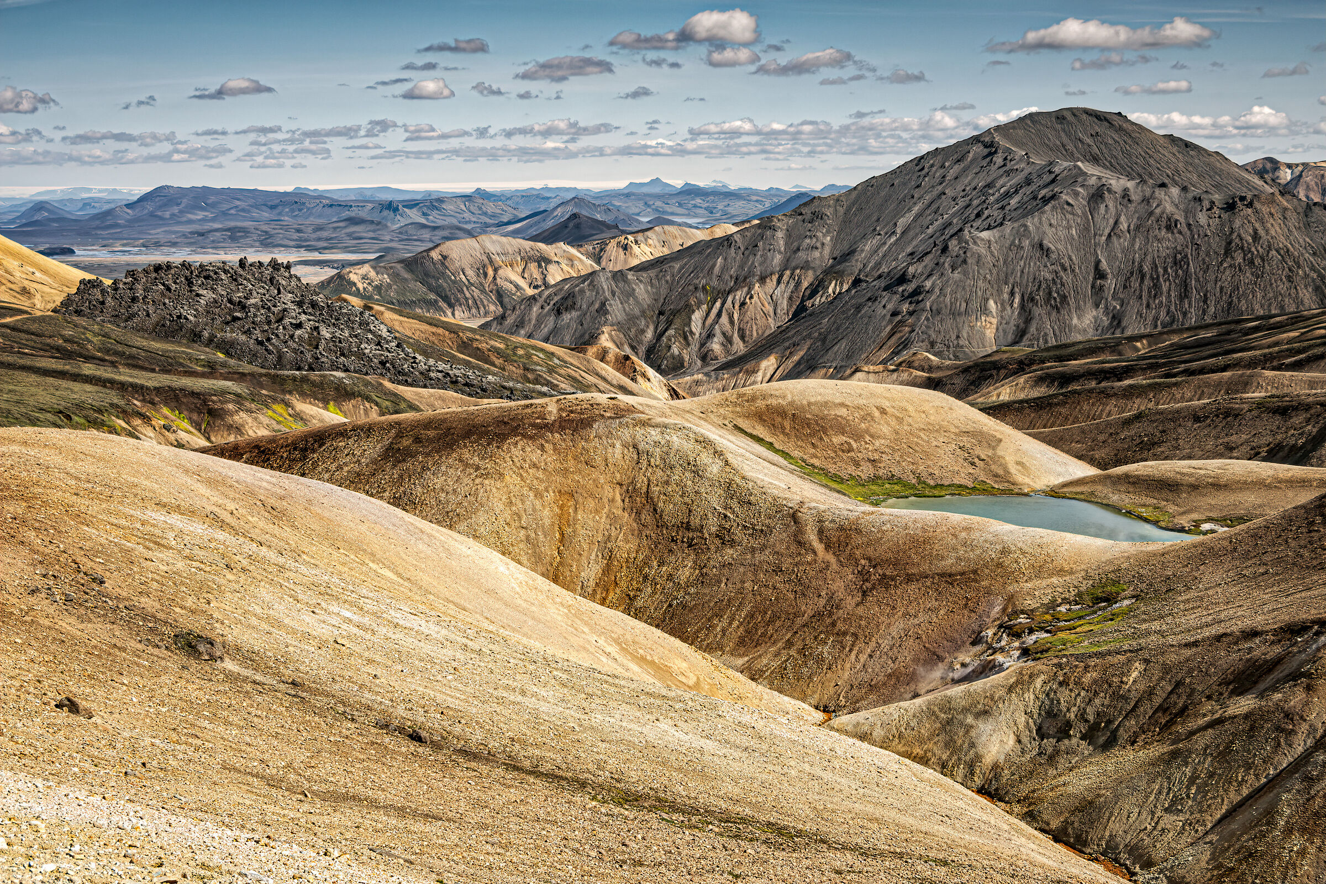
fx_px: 1694
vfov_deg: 29.2
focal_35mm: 46
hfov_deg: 42.7
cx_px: 663
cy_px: 442
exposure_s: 1/400
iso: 64
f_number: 4
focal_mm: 16.86
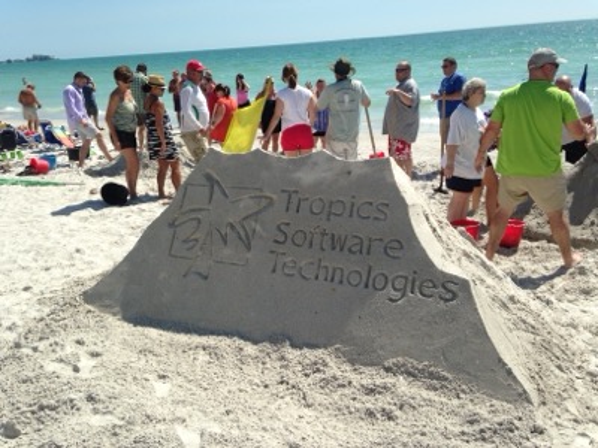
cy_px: 224
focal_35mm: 33
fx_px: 570
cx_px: 299
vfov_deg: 42.9
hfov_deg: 55.4
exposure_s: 1/2008
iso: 50
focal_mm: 4.12
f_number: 2.4
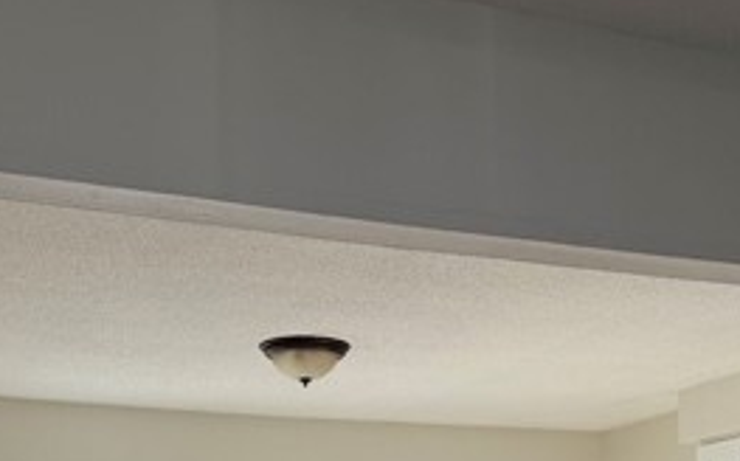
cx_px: 385
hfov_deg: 33.0
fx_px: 1250
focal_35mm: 62
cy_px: 658
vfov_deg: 18.8
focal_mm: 6.76
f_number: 1.78
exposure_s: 1/677
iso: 80
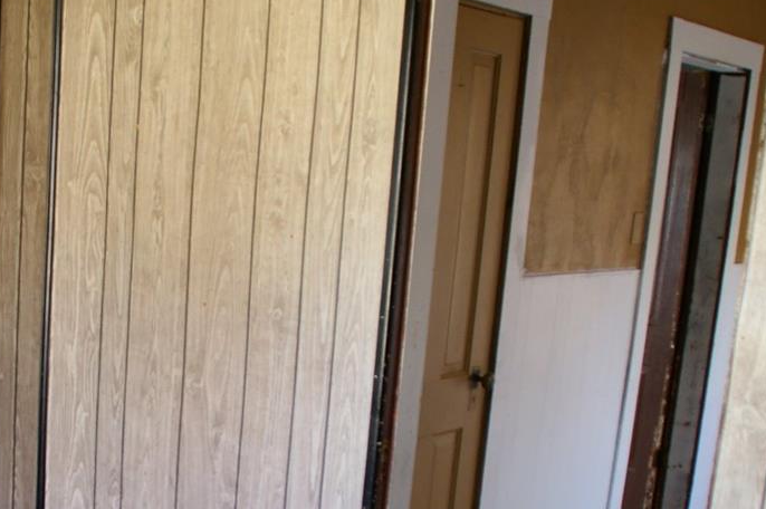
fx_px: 1254
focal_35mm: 59
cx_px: 195
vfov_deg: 22.1
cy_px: 503
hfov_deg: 33.3
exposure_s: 1/15
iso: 400
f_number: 4.5
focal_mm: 18
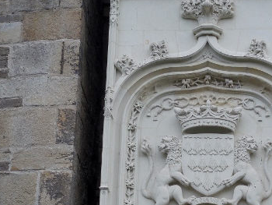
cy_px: 123
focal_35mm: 148
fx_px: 1164
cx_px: 194
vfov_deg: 10.0
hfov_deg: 13.3
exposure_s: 1/400
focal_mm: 14.5
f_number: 4.9
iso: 125
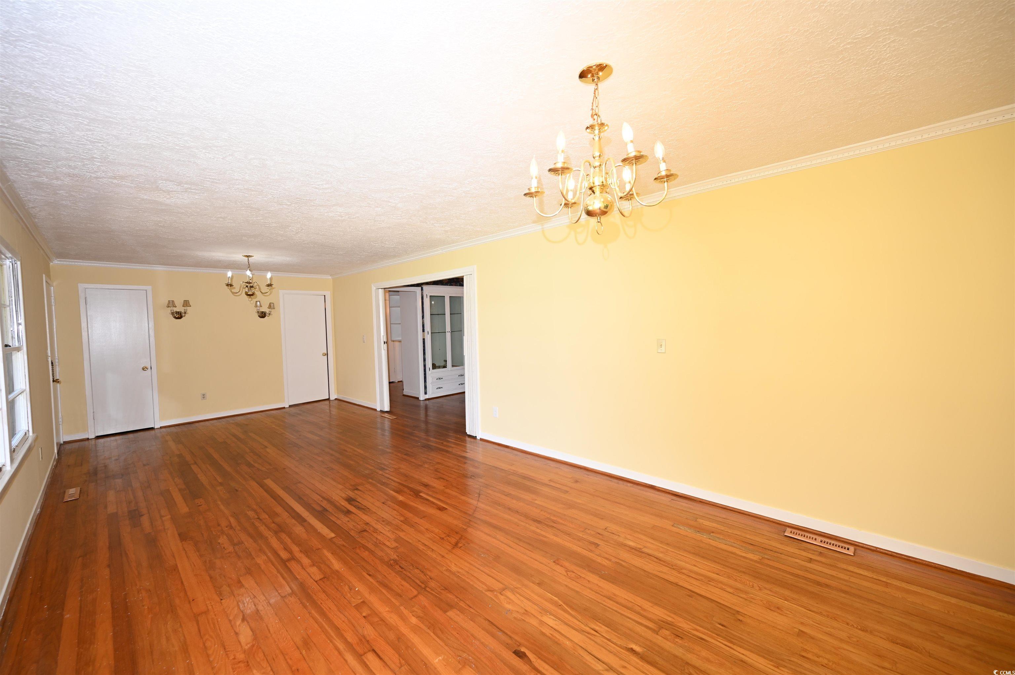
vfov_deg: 81.1
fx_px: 394
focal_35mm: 14
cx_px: 508
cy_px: 338
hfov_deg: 104.3
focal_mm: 14
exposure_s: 1/80
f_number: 4.5
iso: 200
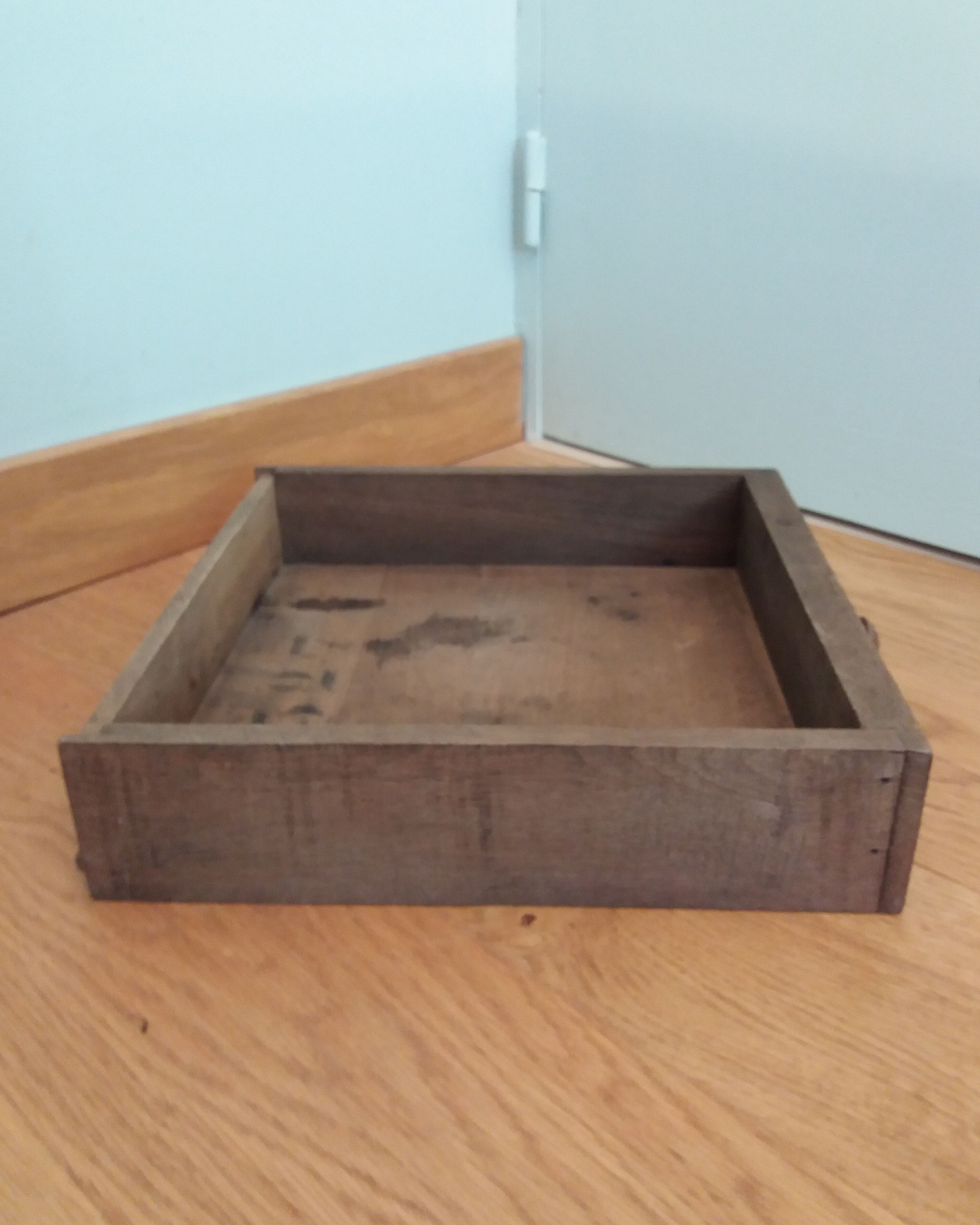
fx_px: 1088
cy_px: 601
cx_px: 501
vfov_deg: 58.8
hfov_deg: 48.5
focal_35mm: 30
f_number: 1.9
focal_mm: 3.7
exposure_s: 1/17
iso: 250
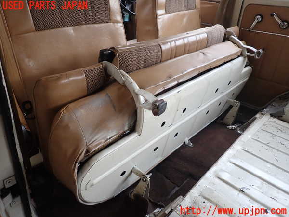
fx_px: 209
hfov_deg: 69.4
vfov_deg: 54.9
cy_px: 108
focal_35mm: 25
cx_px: 144
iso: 125
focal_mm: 4.5
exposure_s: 1/60
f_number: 2
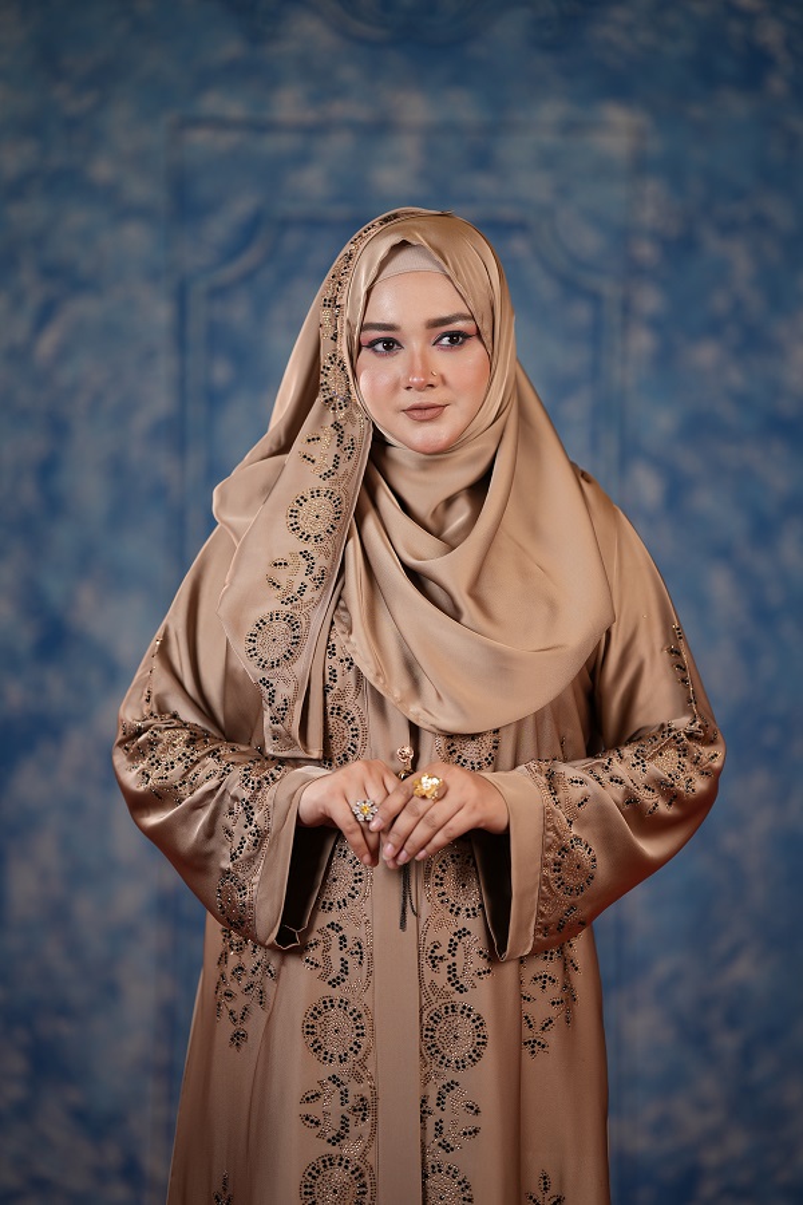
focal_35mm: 85
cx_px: 402
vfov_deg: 23.9
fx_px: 2844
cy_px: 602
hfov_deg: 16.1
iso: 100
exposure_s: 1/160
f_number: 1.4
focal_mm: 85
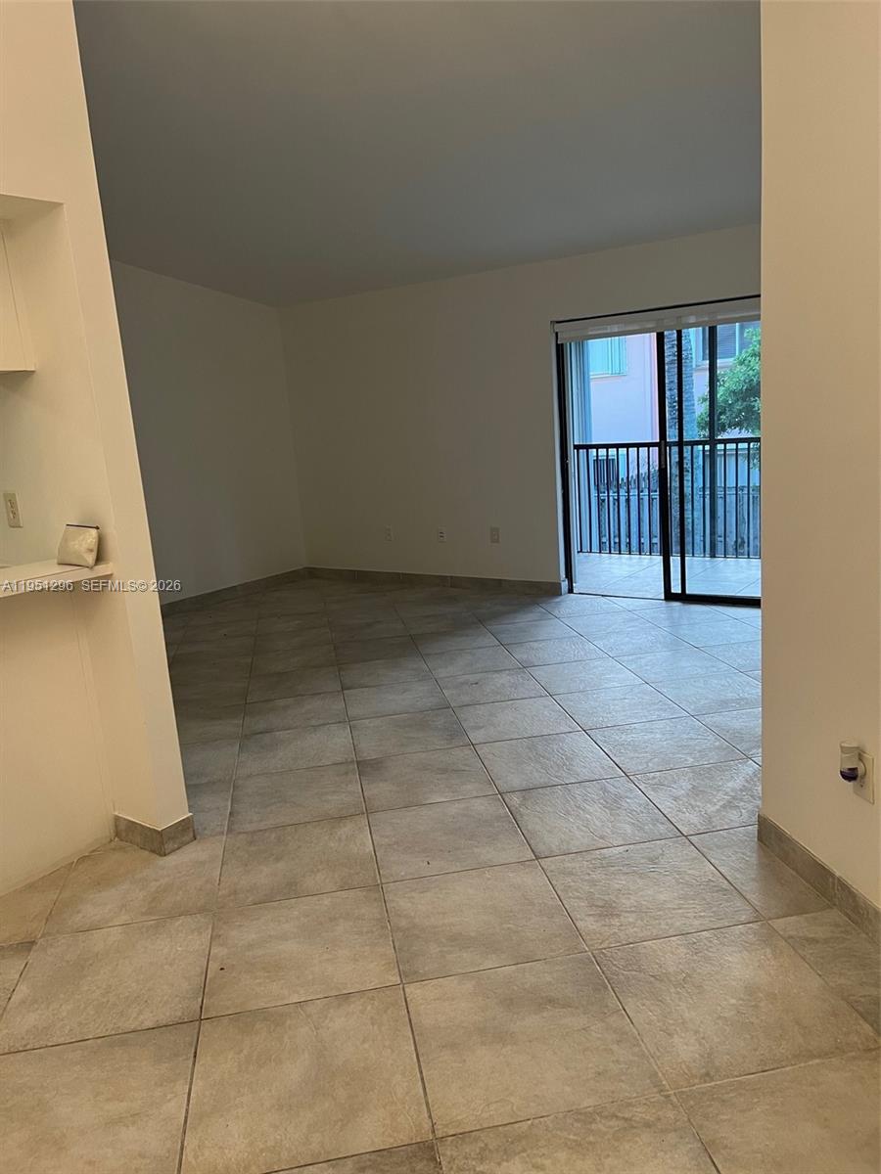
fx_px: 882
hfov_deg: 53.1
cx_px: 440
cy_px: 587
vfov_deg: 67.3
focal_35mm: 26
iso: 100
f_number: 1.5
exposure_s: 1/60
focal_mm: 5.7
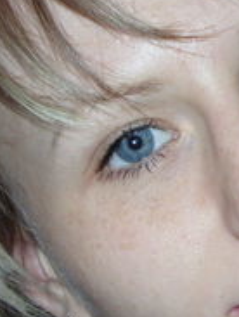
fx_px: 1899
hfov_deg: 7.1
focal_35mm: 207
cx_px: 293
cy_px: 183
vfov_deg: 9.5
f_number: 3.2
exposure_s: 1/148
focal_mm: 11.4
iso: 200
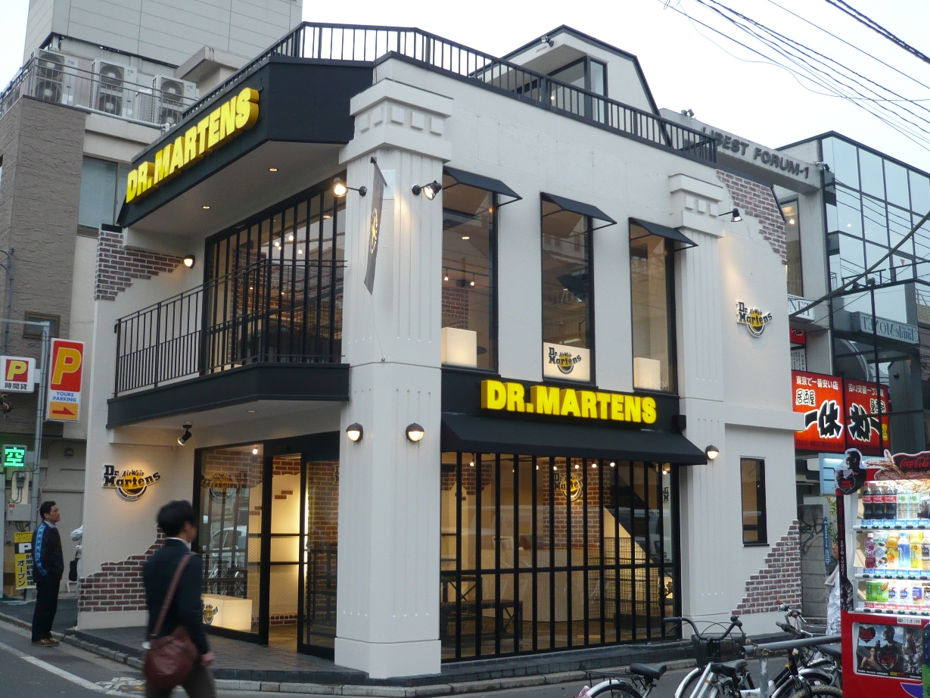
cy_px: 349
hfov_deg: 49.0
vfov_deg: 37.7
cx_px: 465
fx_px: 1021
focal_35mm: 38
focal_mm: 6.2
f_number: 3.2
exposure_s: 1/50
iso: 100
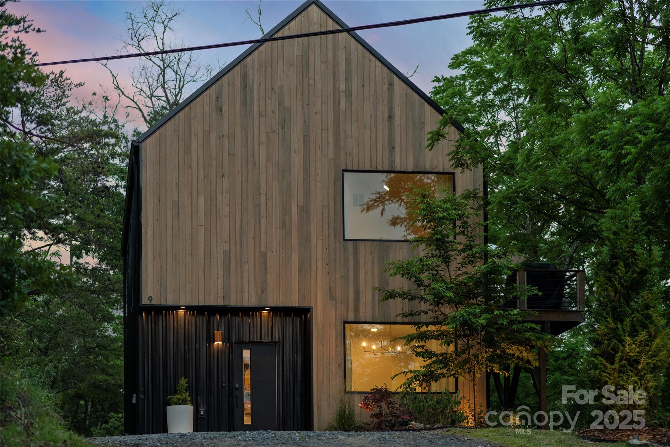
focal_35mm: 85
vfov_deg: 16.1
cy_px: 224
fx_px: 1582
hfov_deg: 23.9
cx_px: 335
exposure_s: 1/400
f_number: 2.2
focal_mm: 85
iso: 640
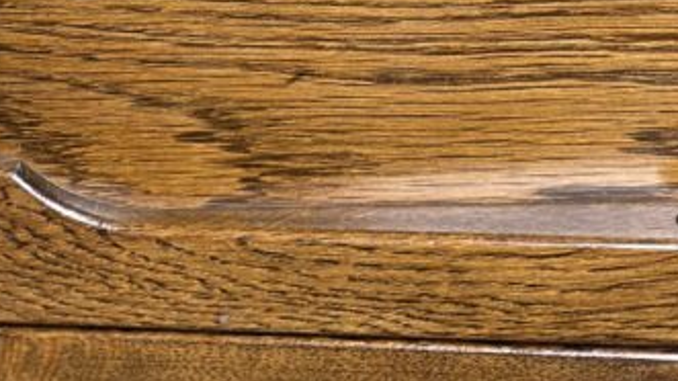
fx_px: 2912
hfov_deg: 13.0
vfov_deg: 7.5
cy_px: 193
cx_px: -98
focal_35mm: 162
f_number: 1.78
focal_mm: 6.86
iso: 200
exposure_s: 1/50
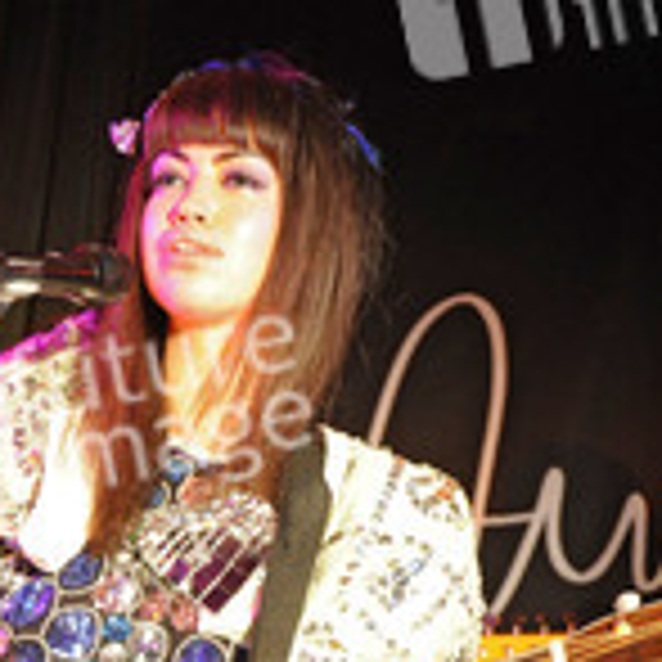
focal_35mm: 97
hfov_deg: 17.9
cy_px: 648
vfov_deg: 17.5
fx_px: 2099
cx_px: 212
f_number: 5.6
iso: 3200
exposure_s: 1/50
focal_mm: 42
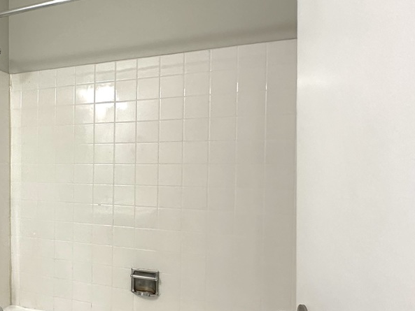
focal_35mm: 34
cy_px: 176
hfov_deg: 44.5
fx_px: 408
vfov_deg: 41.7
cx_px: -14
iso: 200
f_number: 2.2
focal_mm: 2.22
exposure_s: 1/120
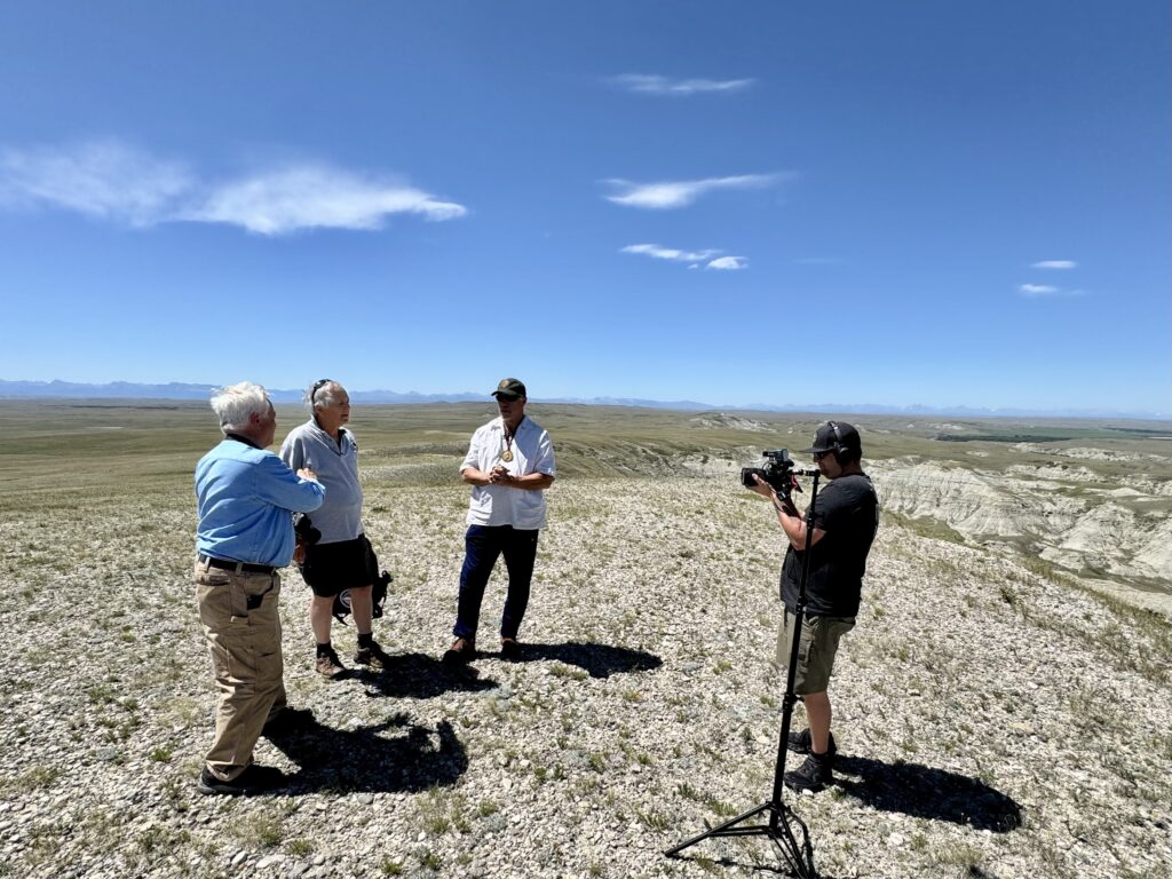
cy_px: 440
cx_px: 586
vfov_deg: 85.7
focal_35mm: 14
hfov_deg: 102.1
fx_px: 474
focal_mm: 2.22
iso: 50
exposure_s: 1/2584
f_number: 2.2
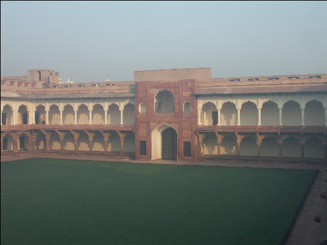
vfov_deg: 35.1
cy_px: 122
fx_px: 387
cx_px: 164
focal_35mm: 41
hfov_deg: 45.8
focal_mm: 10.57
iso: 100
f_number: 6.3
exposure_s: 1/200
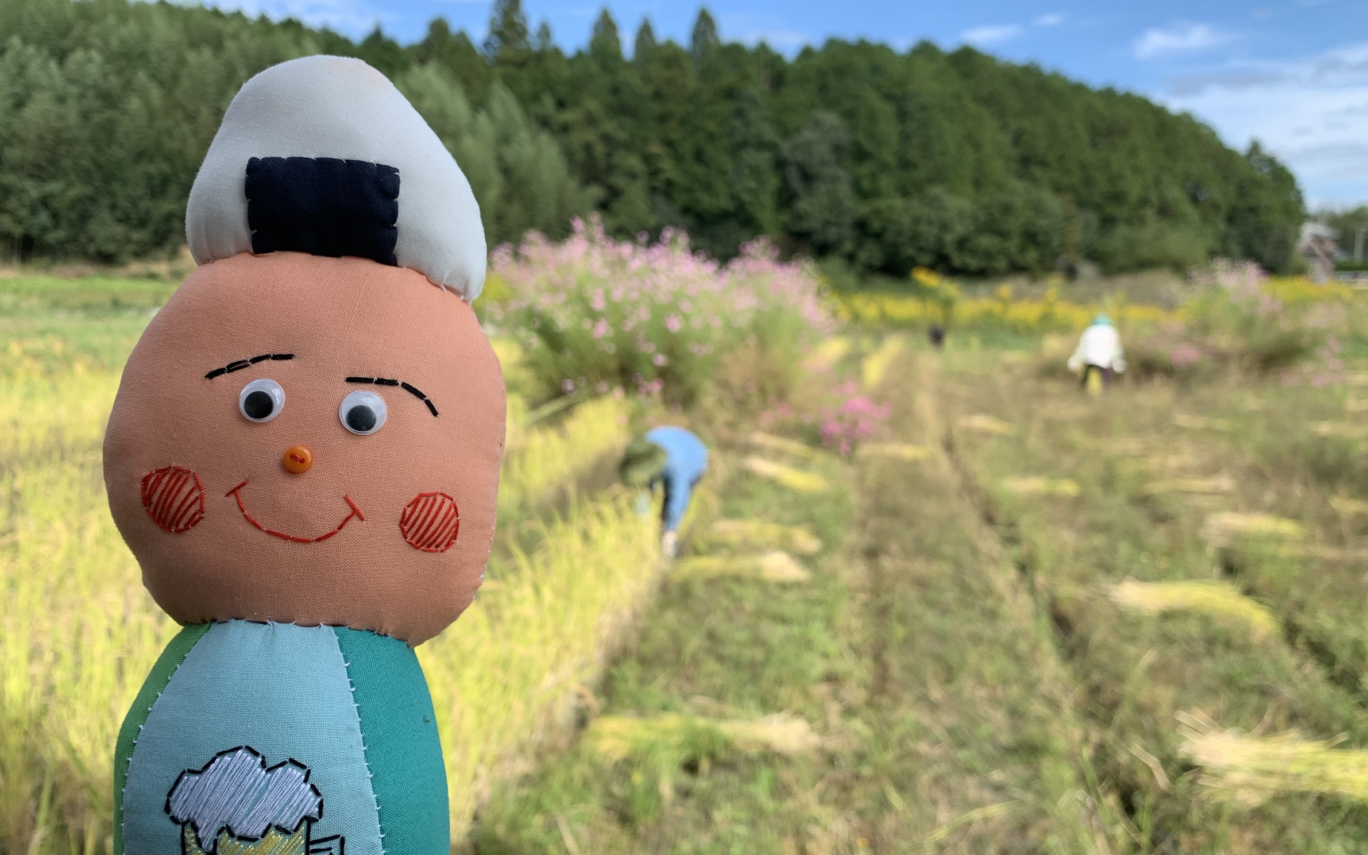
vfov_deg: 44.5
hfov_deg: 66.5
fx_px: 1044
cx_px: 690
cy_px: 407
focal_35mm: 28
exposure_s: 1/1266
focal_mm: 4.25
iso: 25
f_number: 1.8
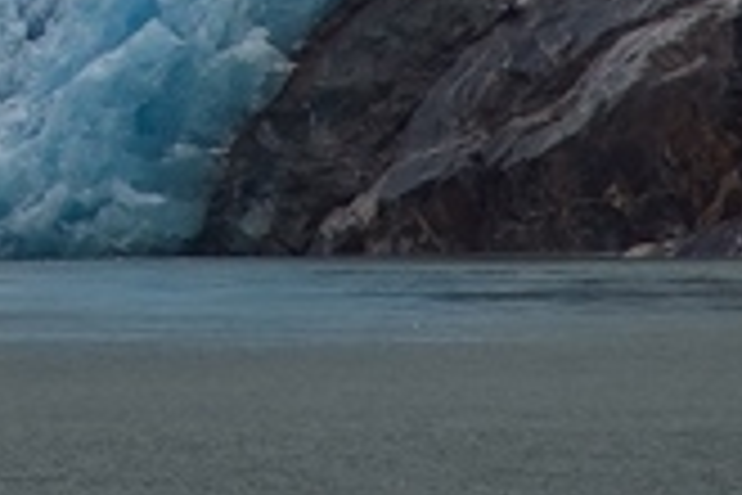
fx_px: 19167
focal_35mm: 930
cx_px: -594
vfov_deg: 1.5
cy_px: -958
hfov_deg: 2.2
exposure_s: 1/250
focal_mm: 120
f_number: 5.6
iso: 100
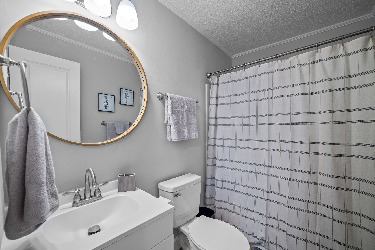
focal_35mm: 14
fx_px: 146
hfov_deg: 104.2
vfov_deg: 81.3
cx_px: 188
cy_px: 125
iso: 160
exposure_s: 1/4
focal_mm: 14
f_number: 9
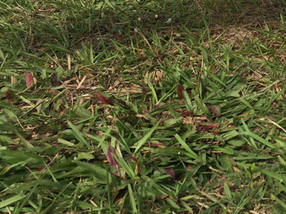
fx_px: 636
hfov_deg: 23.8
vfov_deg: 18.4
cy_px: -23
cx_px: 313
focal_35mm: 77
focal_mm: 4.15
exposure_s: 1/1980
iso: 32
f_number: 2.2
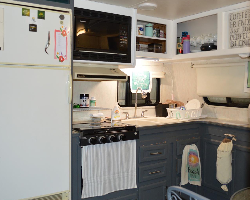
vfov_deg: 38.2
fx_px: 289
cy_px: 96
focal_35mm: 39
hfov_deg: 46.8
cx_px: 128
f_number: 3.8
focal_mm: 22
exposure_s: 1/60
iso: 720
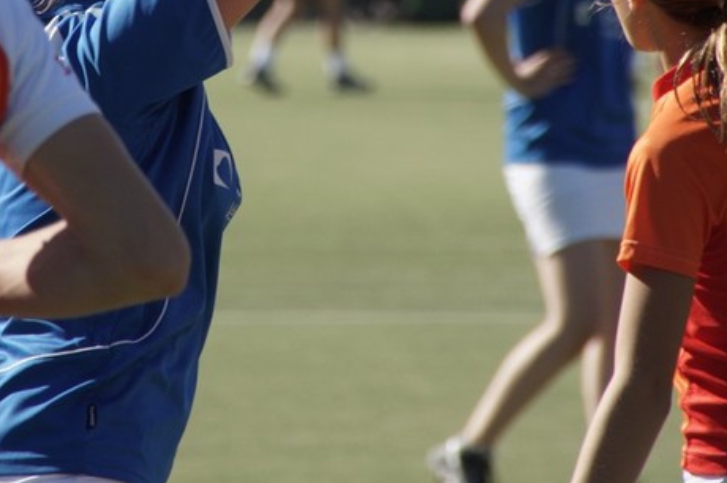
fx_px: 16850
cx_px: 221
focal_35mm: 835
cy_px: 14
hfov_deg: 2.5
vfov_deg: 1.6
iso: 200
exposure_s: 1/500
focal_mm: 250
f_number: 8
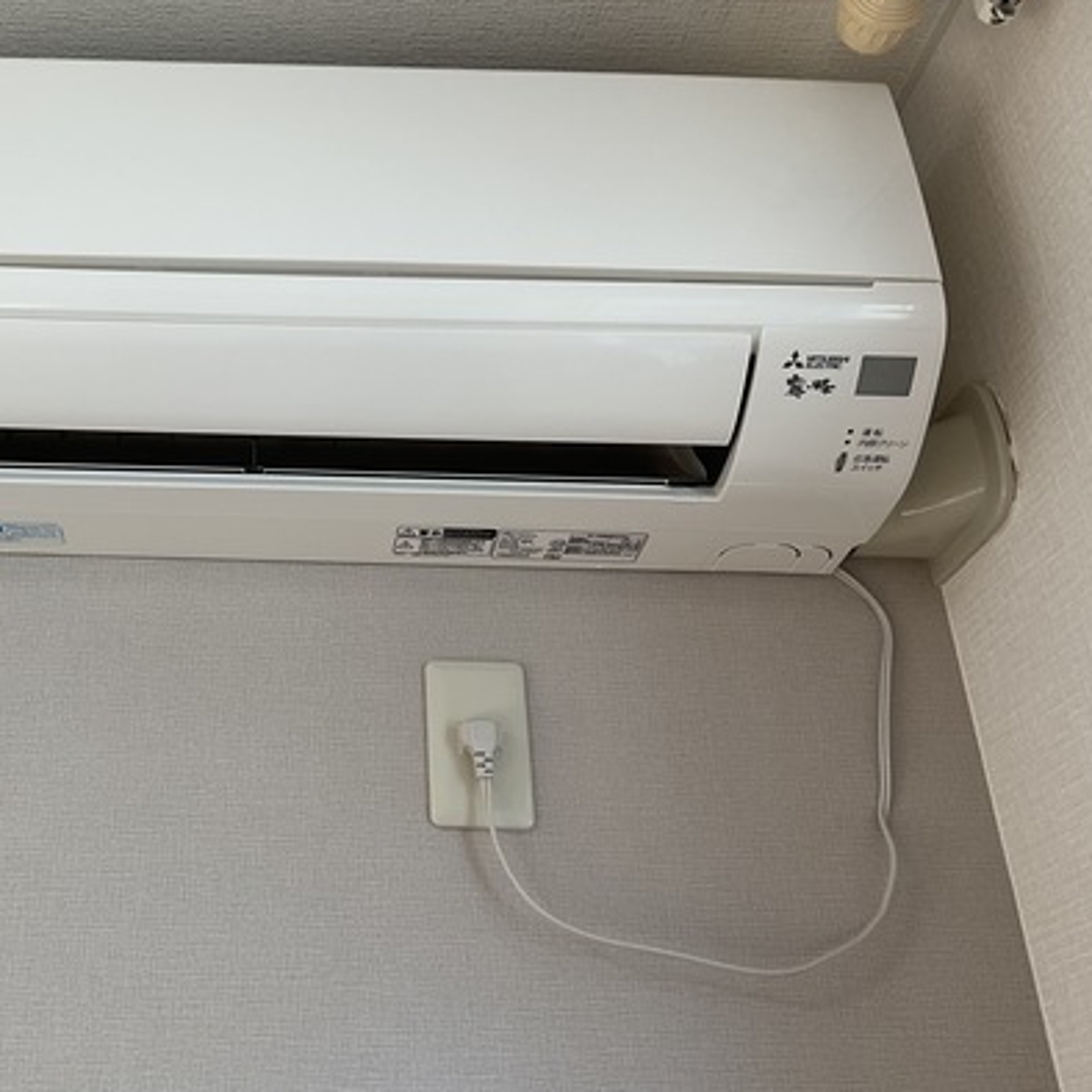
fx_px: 1392
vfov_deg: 42.8
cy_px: 496
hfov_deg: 41.6
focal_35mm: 39
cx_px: 274
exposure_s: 1/122
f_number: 1.8
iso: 32
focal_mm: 3
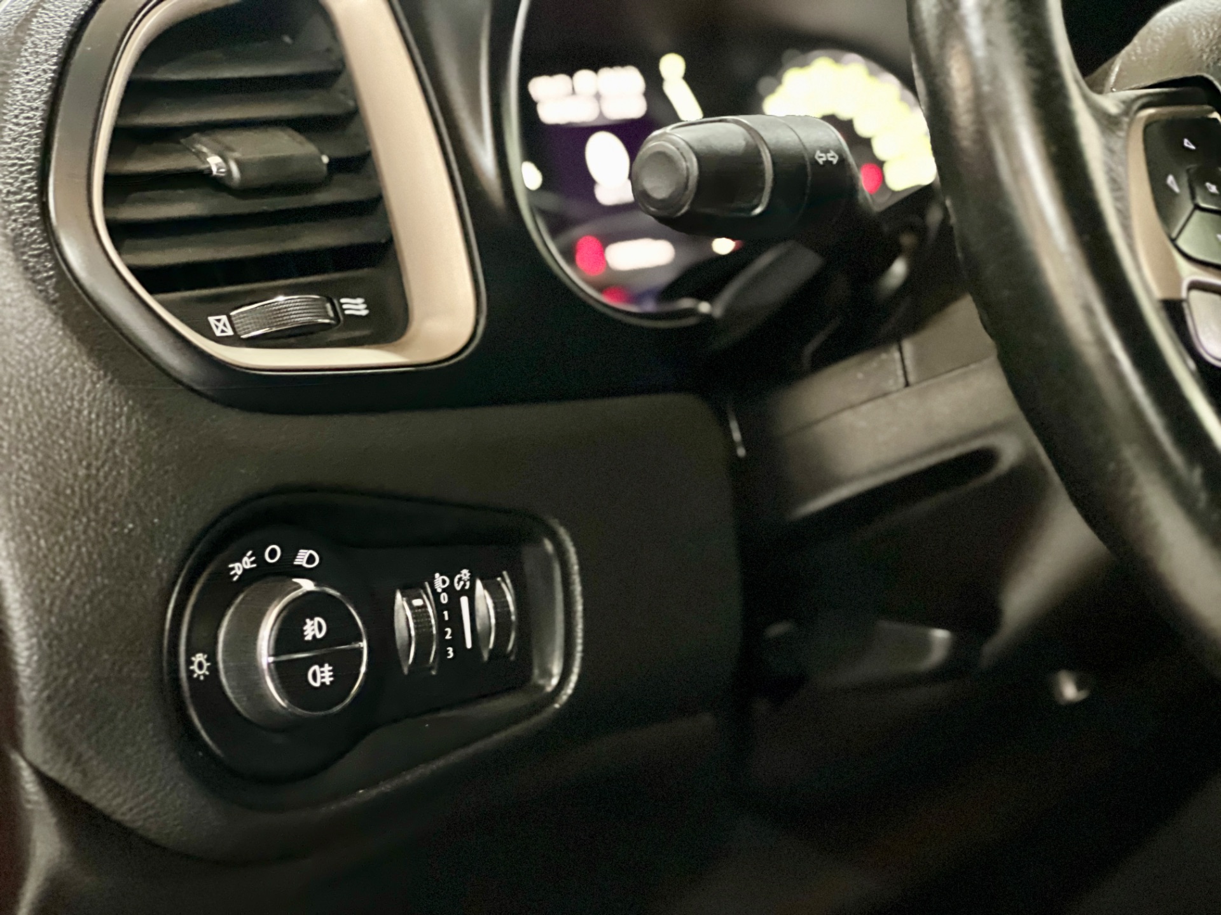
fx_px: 2716
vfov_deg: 19.1
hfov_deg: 25.3
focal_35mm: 77
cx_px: 610
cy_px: 458
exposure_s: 1/15
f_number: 2.8
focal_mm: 9
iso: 1600
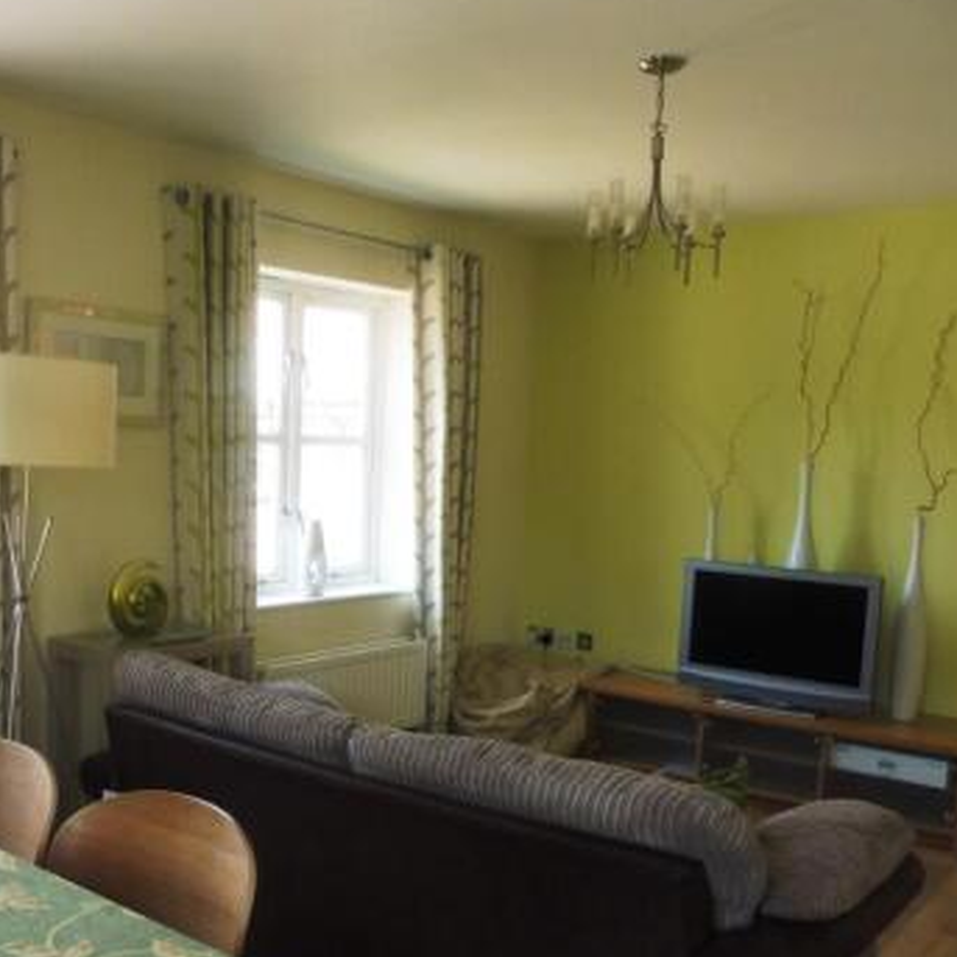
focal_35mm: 36
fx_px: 1126
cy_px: 568
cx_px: 311
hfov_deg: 45.3
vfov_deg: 45.8
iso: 160
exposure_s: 1/60
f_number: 3.3
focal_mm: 4.3
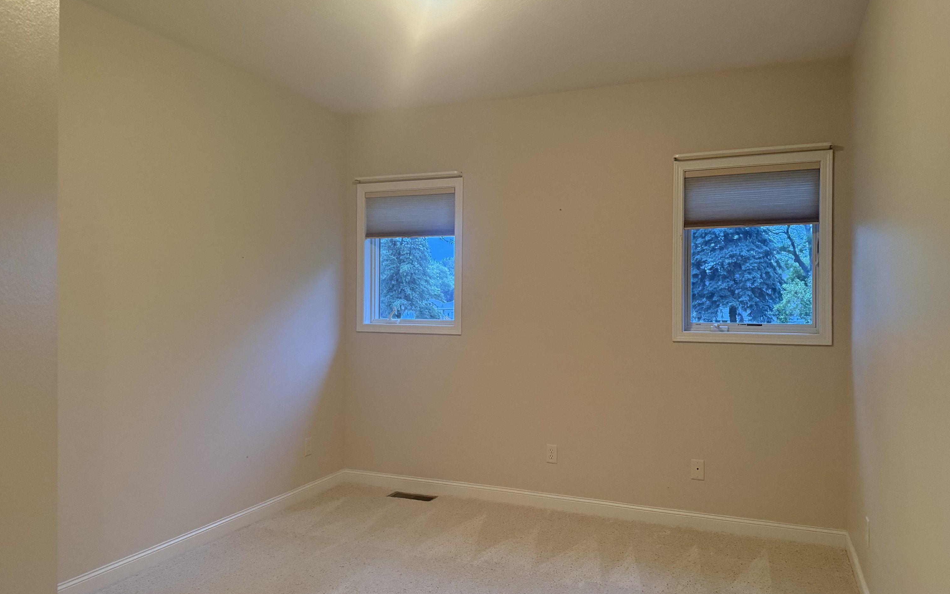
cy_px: 300
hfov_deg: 70.4
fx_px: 673
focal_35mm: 26
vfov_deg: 47.6
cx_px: 478
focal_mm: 6.76
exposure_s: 1/60
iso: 800
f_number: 1.78
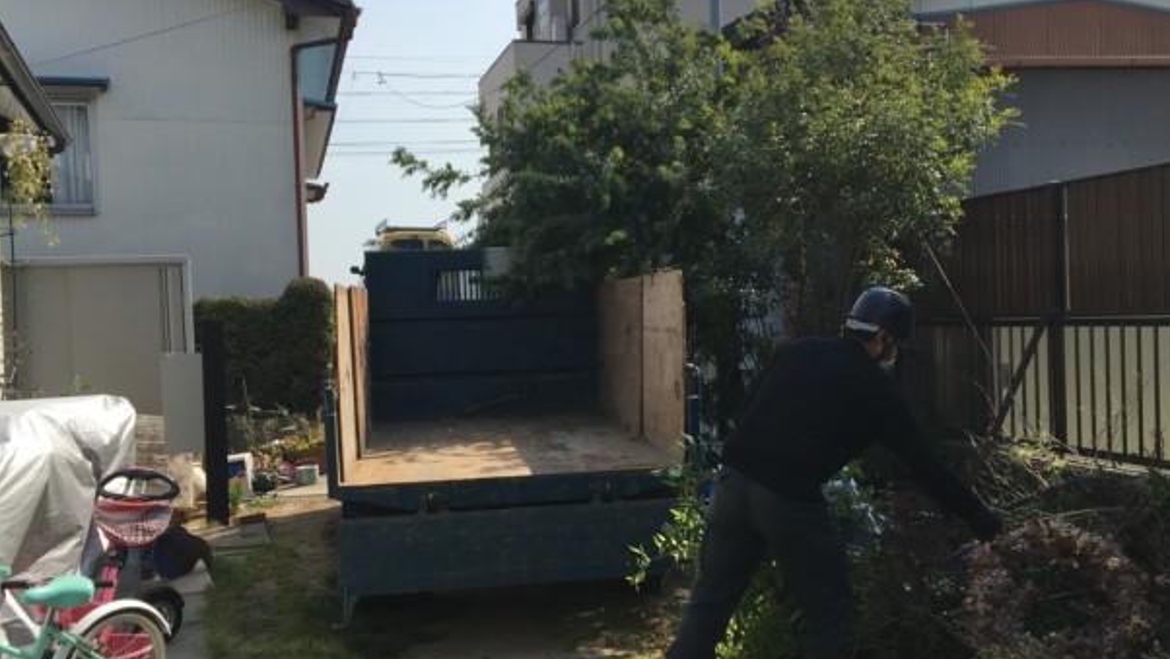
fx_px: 1303
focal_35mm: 42
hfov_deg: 48.3
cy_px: 362
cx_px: 651
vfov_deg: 28.4
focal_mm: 4.15
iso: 25
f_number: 2.2
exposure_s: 1/1479
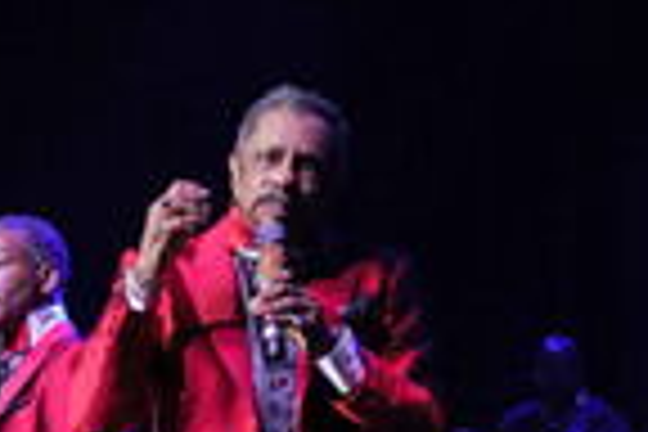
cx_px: -209
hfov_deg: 11.2
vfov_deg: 7.6
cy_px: 630
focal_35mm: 178
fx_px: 3204
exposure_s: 1/160
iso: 1600
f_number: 5.6
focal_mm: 57
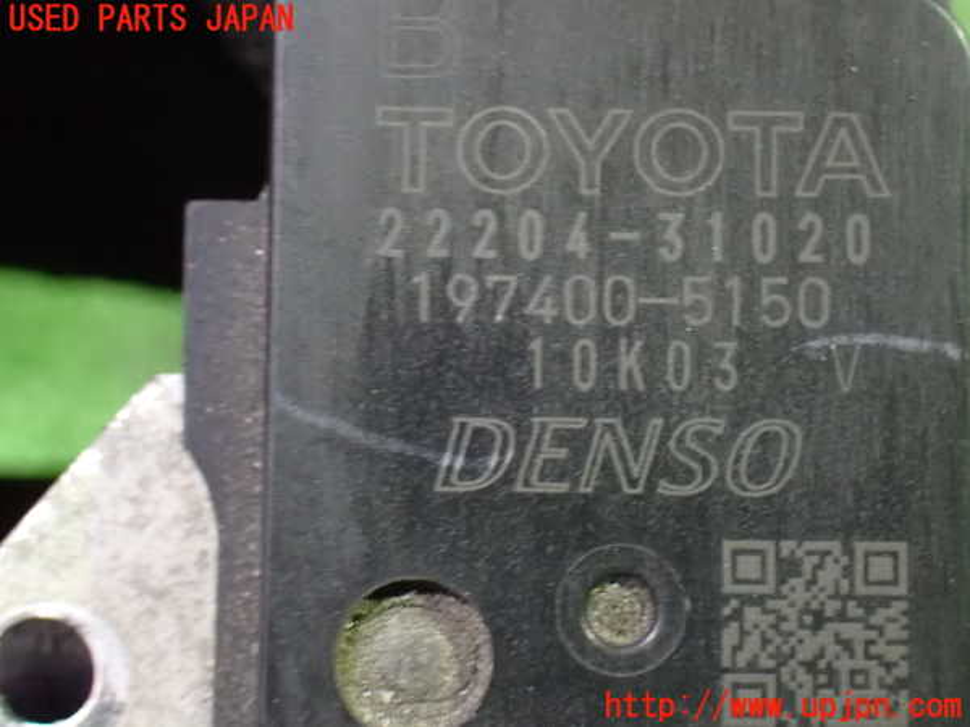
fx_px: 2158
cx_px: 485
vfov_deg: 19.1
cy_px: 364
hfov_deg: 25.3
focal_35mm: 77
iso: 1600
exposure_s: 1/13
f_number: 4.1
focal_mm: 13.65
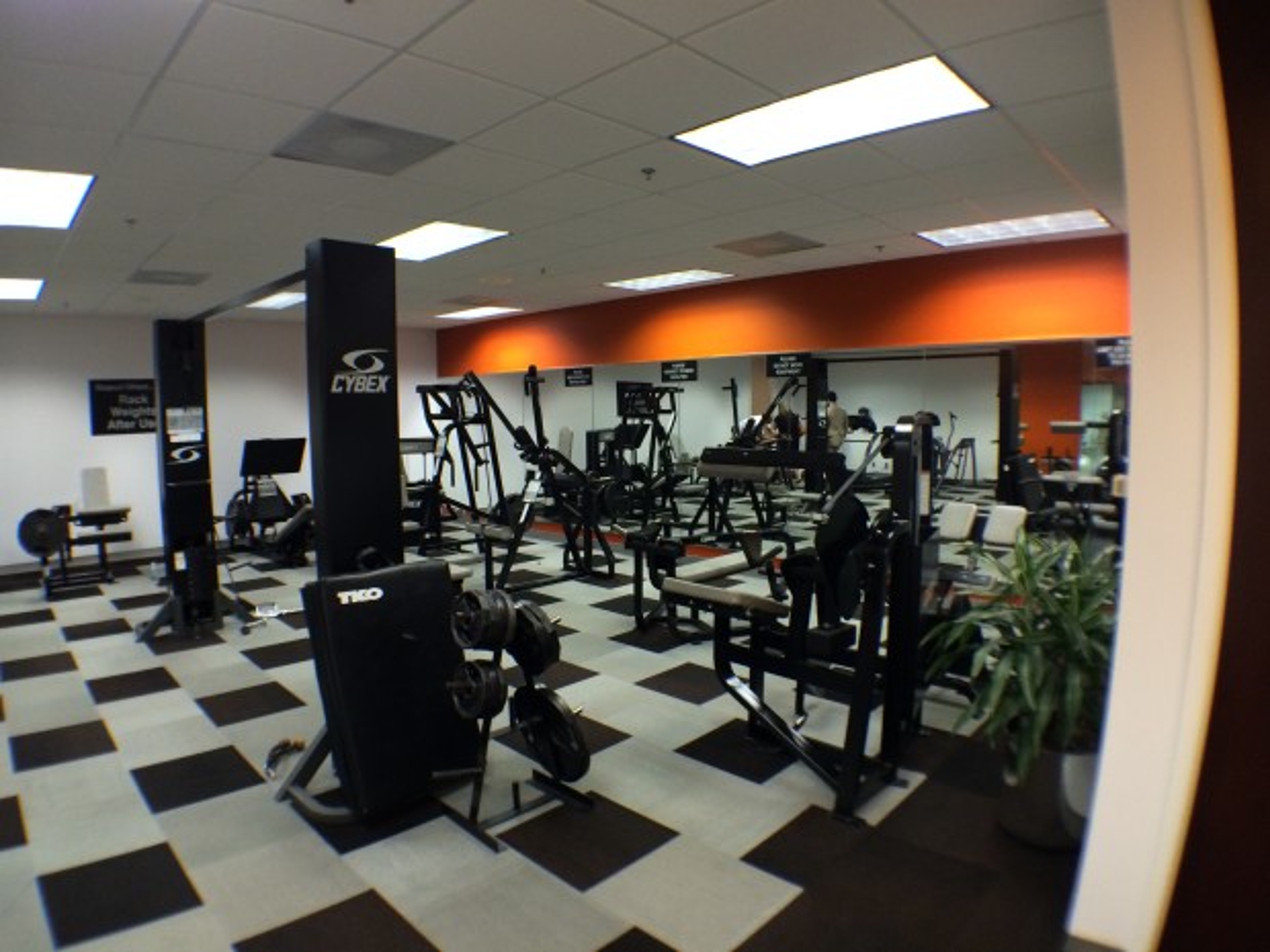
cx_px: 635
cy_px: 476
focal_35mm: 30
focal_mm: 4.12
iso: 160
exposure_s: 1/30
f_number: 2.2
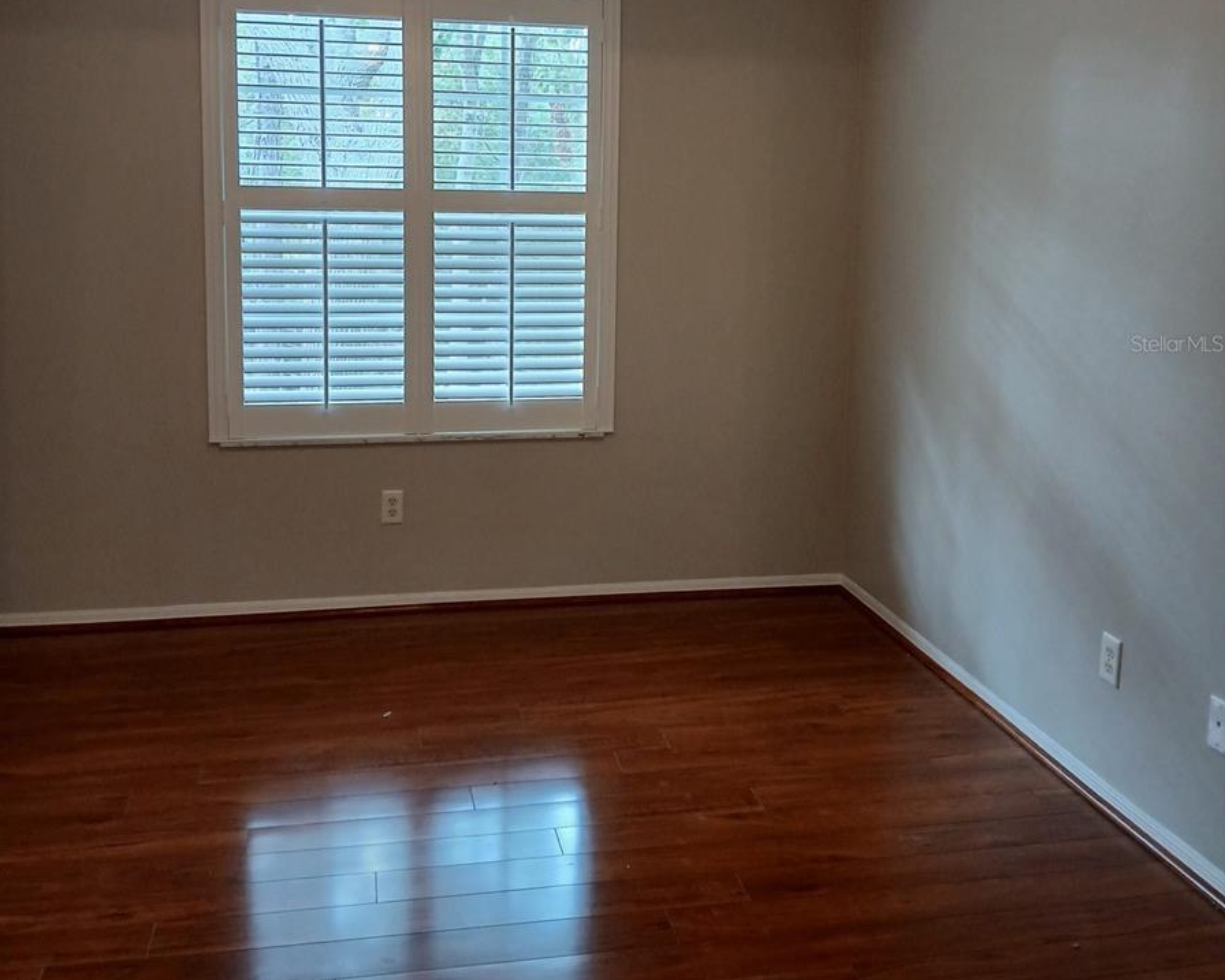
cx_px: 612
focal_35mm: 34
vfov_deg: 42.9
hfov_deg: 52.8
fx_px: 1233
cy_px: 343
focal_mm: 3.98
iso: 160
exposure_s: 1/60
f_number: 1.8
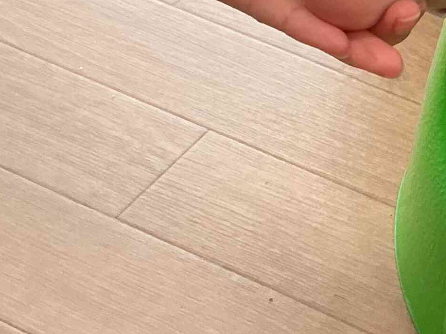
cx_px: 593
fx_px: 1597
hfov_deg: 15.1
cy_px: -189
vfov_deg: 11.4
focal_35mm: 124
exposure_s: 1/120
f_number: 1.8
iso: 50
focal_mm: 3
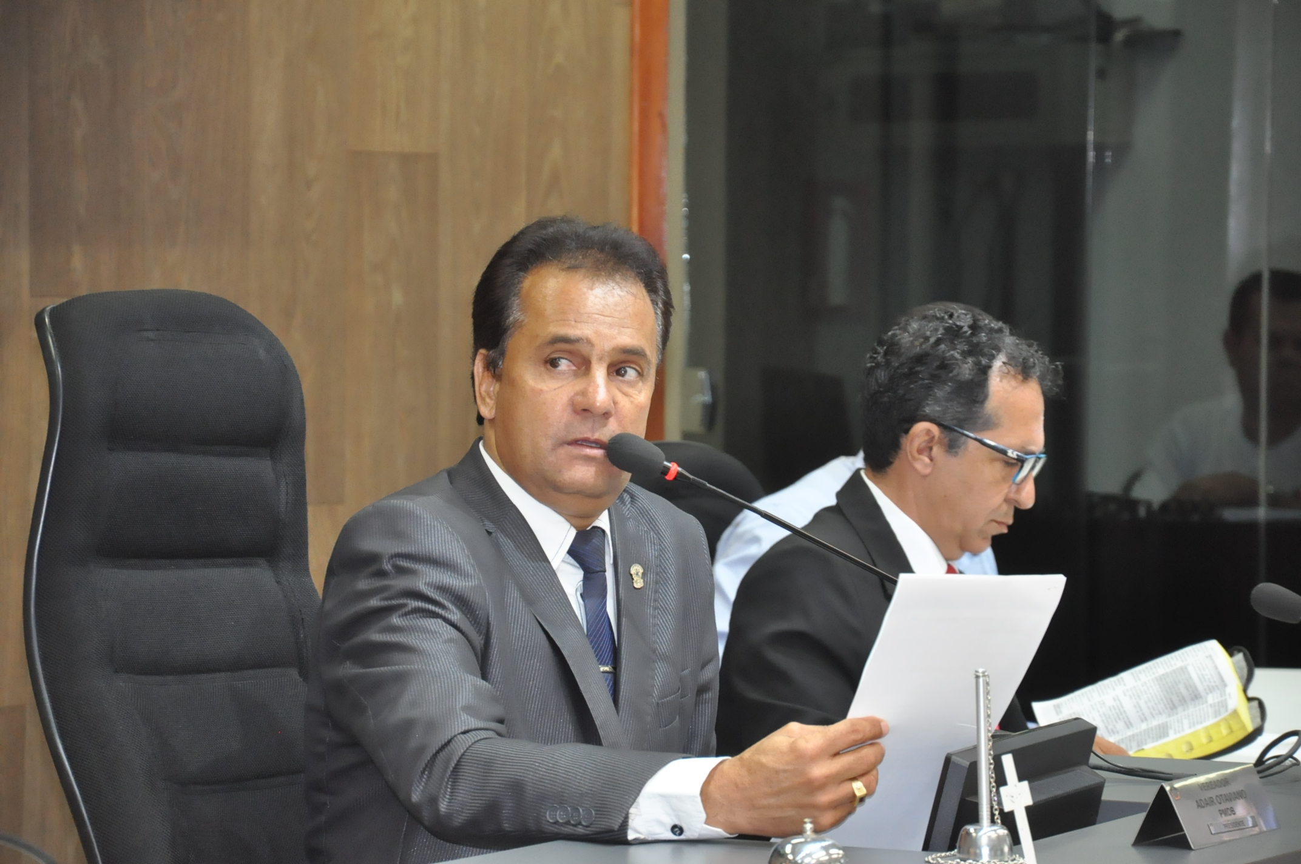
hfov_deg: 13.1
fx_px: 5685
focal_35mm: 158
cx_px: 650
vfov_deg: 8.7
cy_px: 432
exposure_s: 1/60
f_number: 5.6
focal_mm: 105
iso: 2000
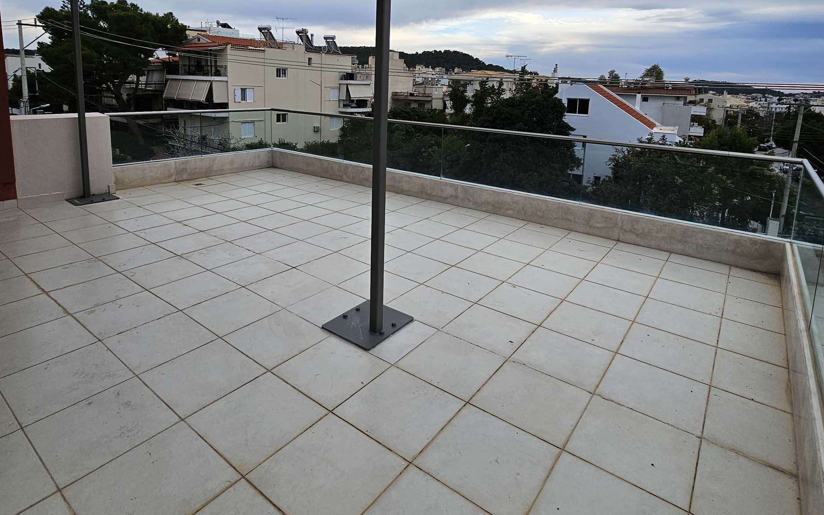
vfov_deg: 60.0
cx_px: 406
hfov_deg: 88.0
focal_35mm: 19
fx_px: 427
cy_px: 153
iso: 50
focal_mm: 2.2
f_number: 2.2
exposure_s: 1/1000
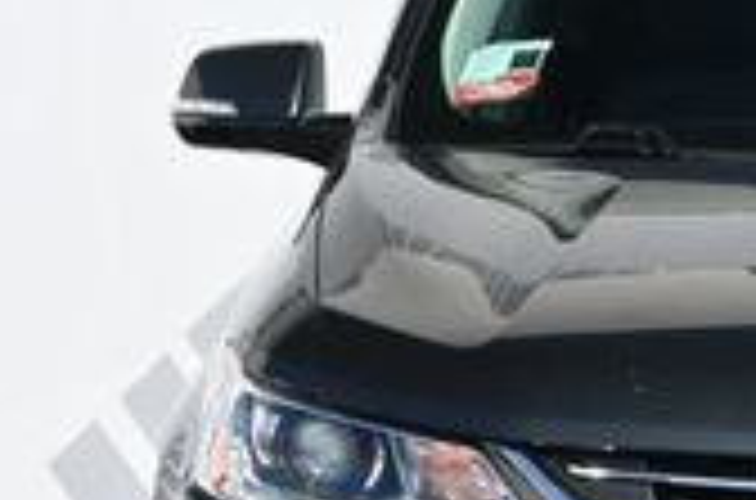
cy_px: 441
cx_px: 1066
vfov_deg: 5.3
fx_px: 5401
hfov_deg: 7.9
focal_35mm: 258
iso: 110
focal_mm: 45
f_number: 6
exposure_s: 1/250
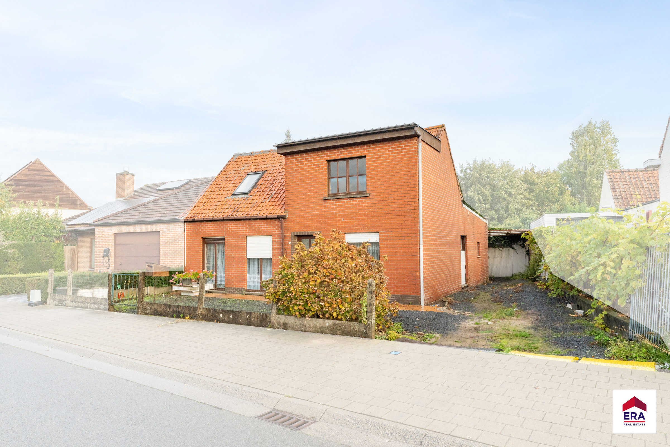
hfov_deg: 73.7
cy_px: 224
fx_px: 447
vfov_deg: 53.1
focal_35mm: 24
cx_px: 335
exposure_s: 1/500
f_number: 11
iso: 2000
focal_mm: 24
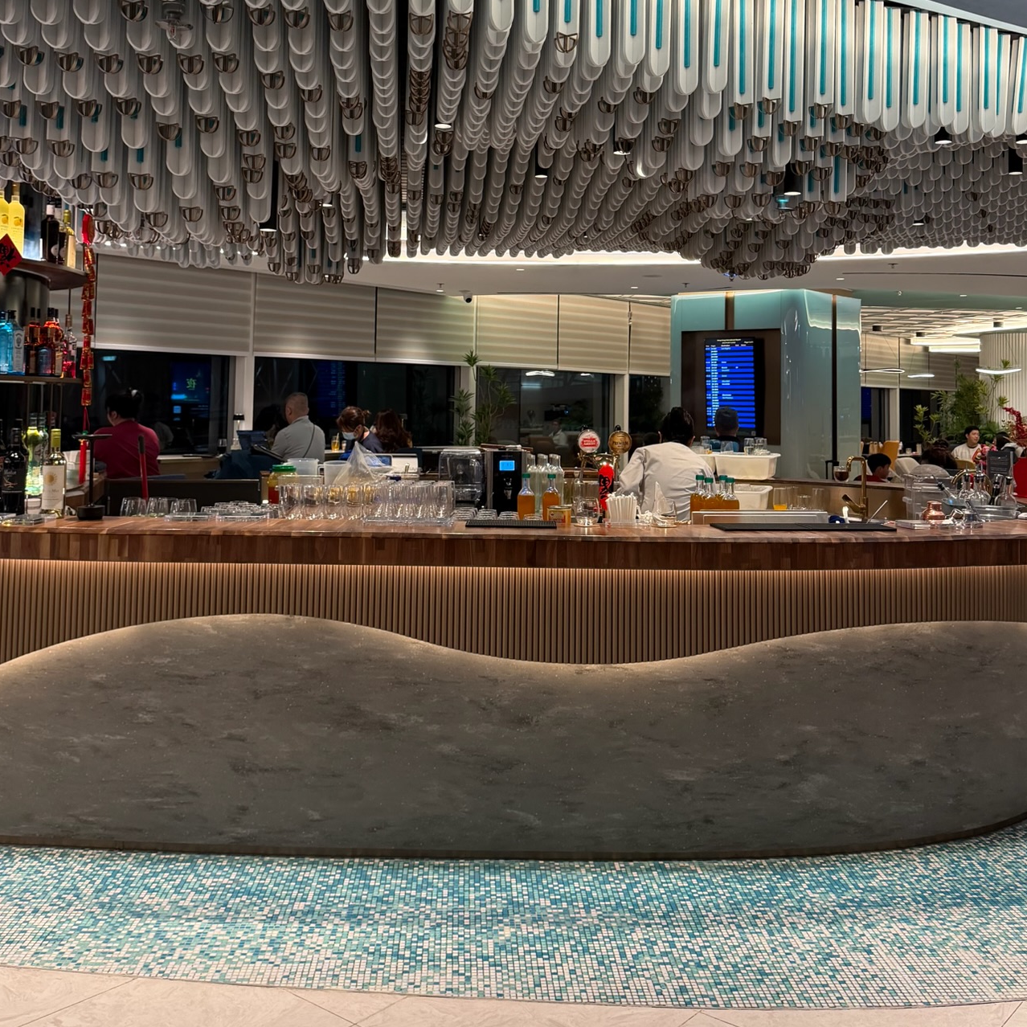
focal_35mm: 34
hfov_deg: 48.4
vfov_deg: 47.6
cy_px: 333
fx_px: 1141
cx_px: 523
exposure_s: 1/60
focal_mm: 6.76
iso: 160
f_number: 1.78
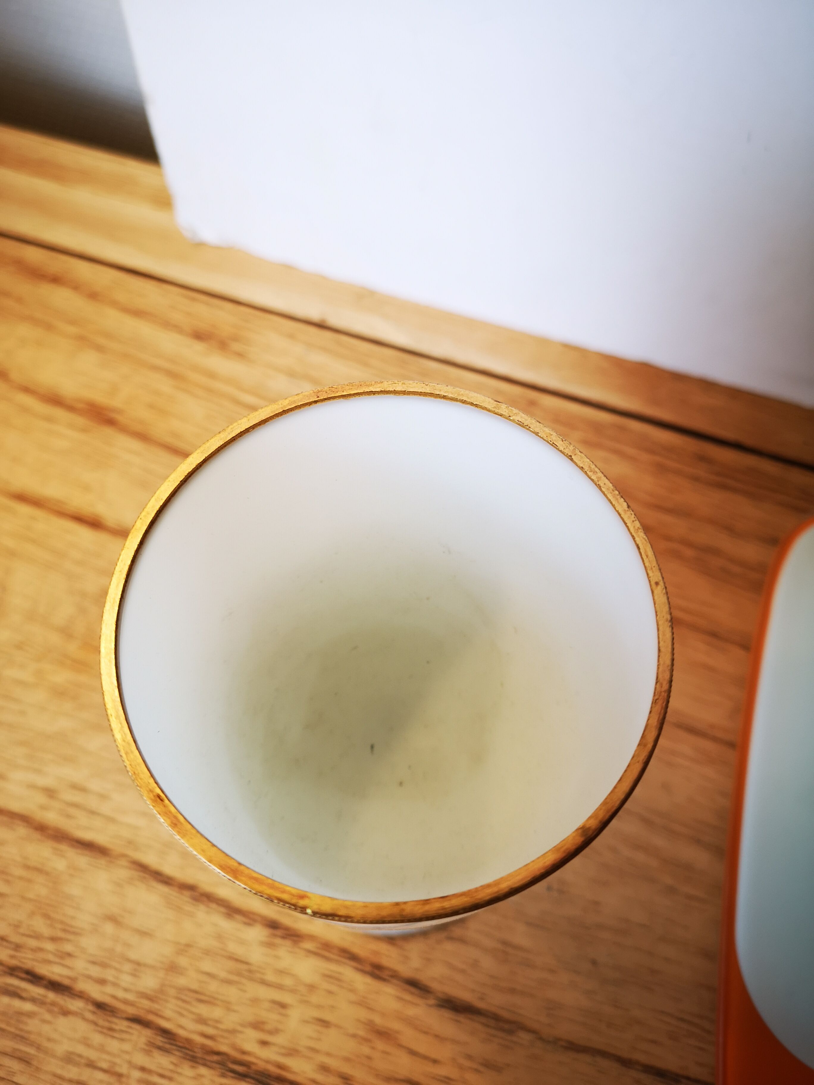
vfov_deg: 65.3
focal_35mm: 27
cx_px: 407
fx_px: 847
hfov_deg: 51.4
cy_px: 542
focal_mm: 5.58
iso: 64
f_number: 1.8
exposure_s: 1/50
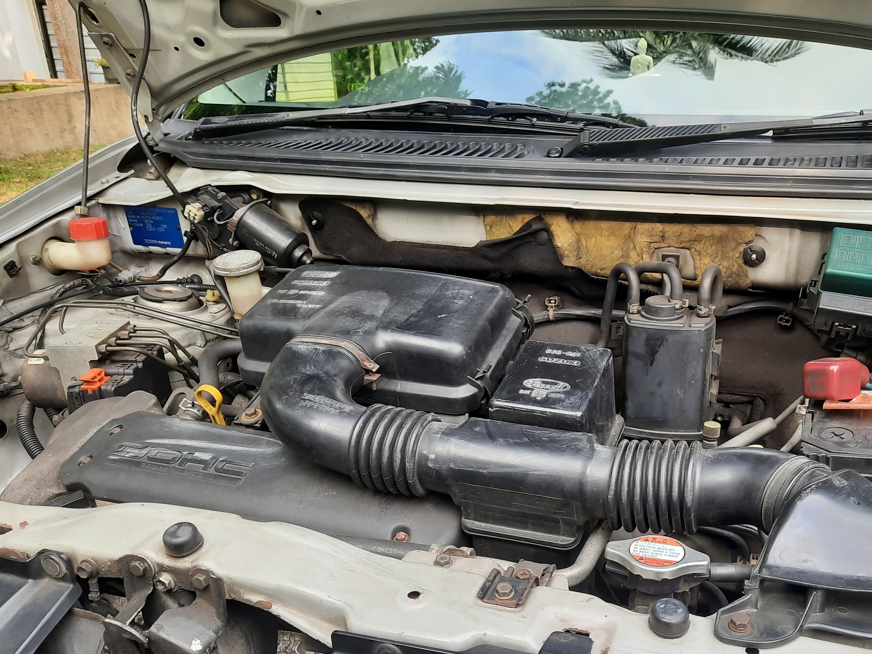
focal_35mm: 34
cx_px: 532
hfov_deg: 53.5
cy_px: 443
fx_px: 857
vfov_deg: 41.2
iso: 32
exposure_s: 1/100
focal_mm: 4.6
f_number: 2
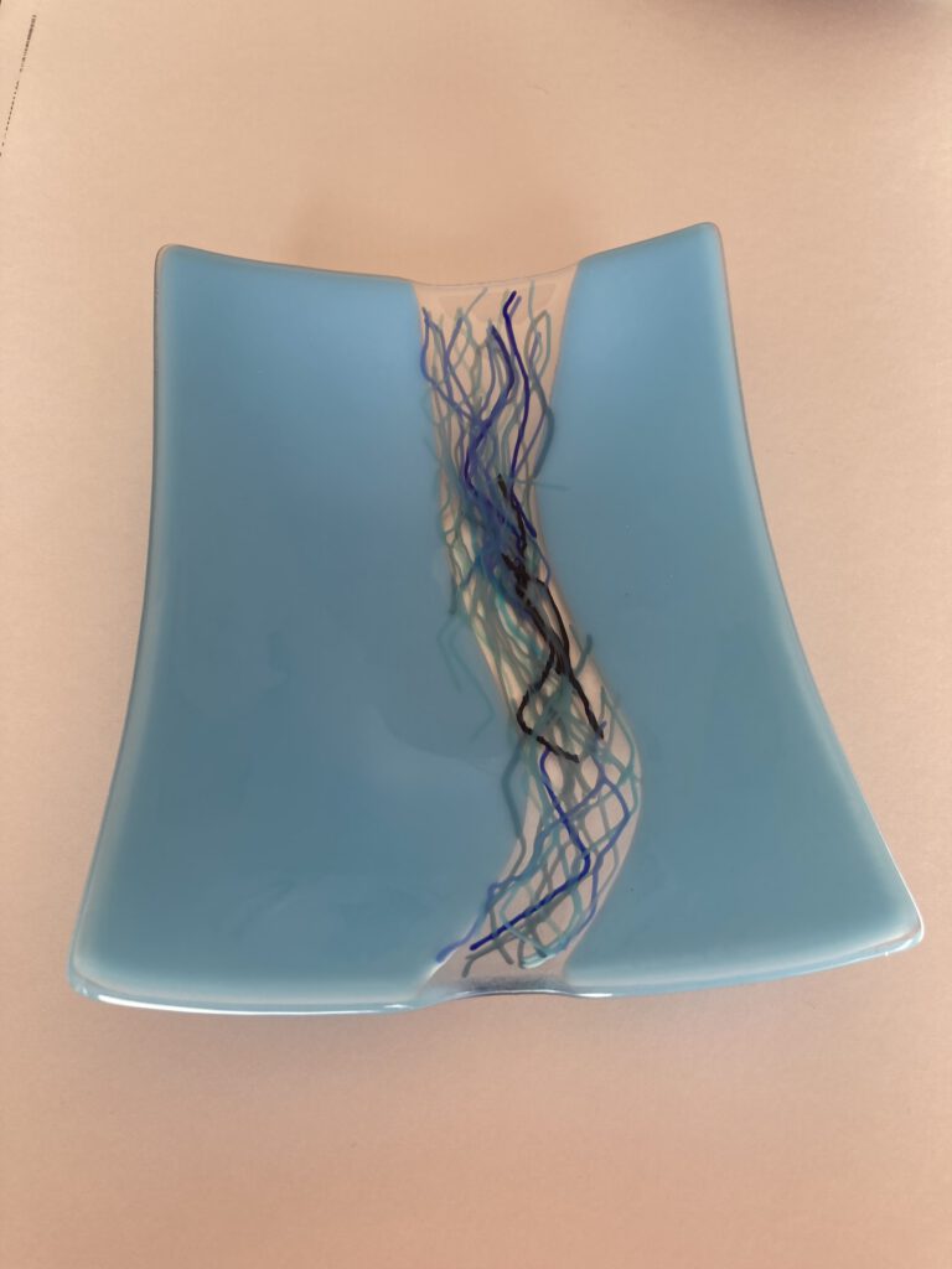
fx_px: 1027
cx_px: 476
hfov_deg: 49.7
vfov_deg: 63.4
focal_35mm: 28
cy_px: 634
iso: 20
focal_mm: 3.99
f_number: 1.8
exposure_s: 1/121
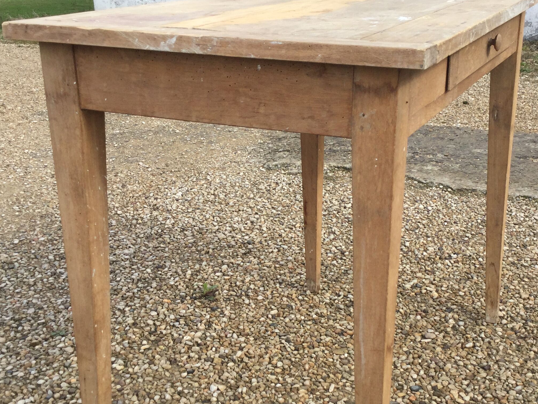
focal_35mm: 50
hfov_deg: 38.1
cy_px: 223
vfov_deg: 29.1
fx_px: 777
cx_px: 320
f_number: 2.4
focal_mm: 3.3
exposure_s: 1/582
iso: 25
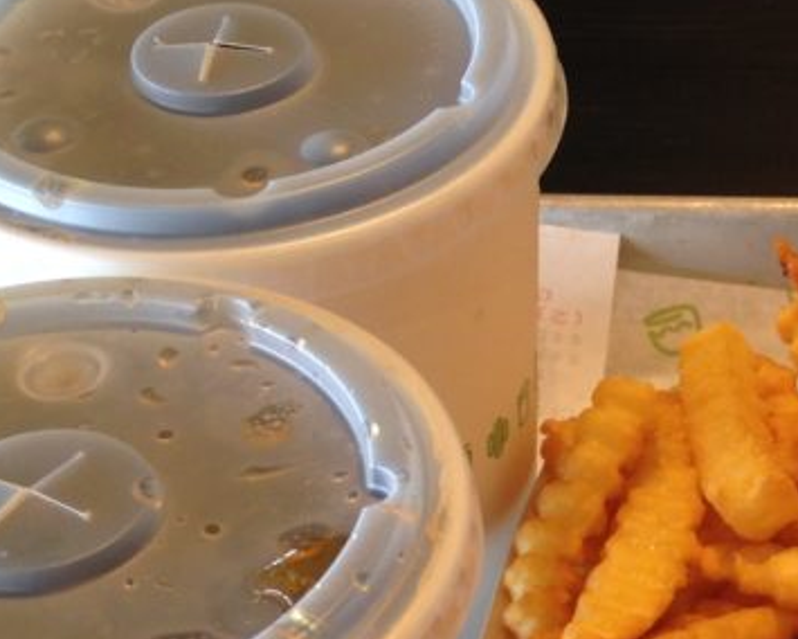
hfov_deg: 19.7
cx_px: 888
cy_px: 621
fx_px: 2196
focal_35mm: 93
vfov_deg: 16.2
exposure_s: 1/24
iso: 50
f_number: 2.4
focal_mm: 4.12
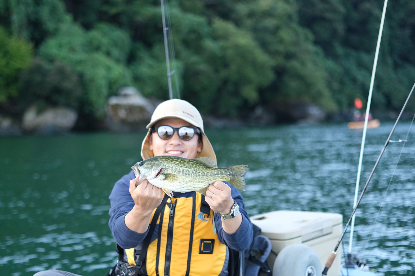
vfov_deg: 18.4
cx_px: 184
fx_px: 853
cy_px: 184
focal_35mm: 74
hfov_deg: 27.3
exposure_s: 1/4000
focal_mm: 33
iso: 800
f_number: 1.4
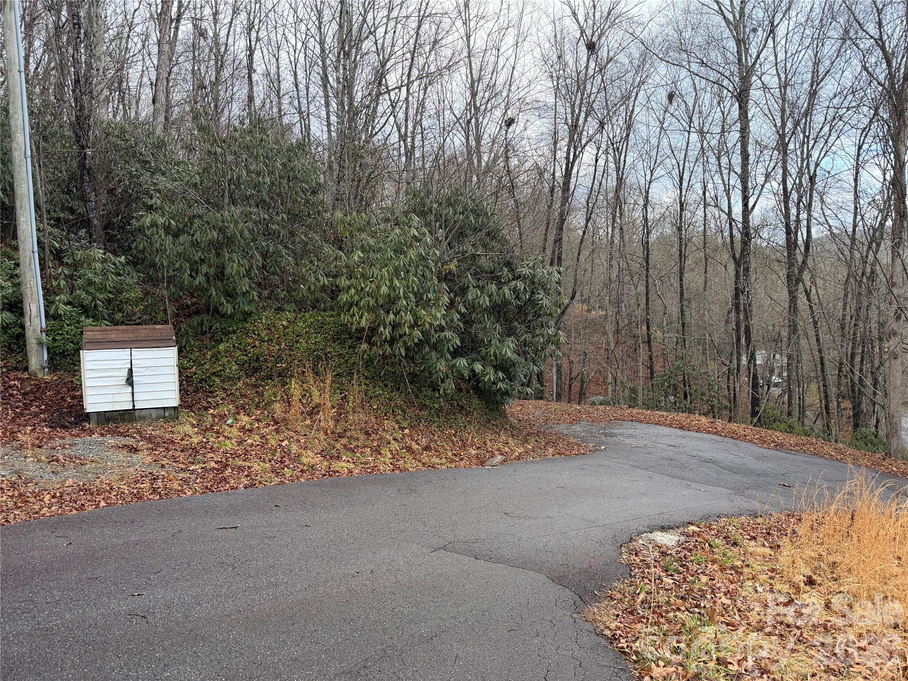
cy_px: 340
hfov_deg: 71.6
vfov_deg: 56.8
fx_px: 630
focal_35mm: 24
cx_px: 454
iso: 100
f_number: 1.78
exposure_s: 1/593
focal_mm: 6.76
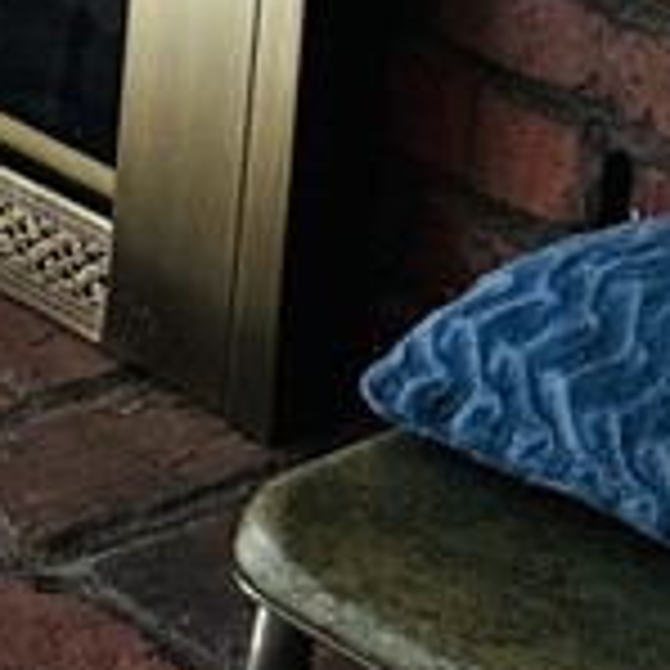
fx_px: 4774
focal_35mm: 218
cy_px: -558
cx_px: -1466
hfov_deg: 7.0
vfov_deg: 7.8
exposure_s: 1/60
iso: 250
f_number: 1.78
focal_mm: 6.76
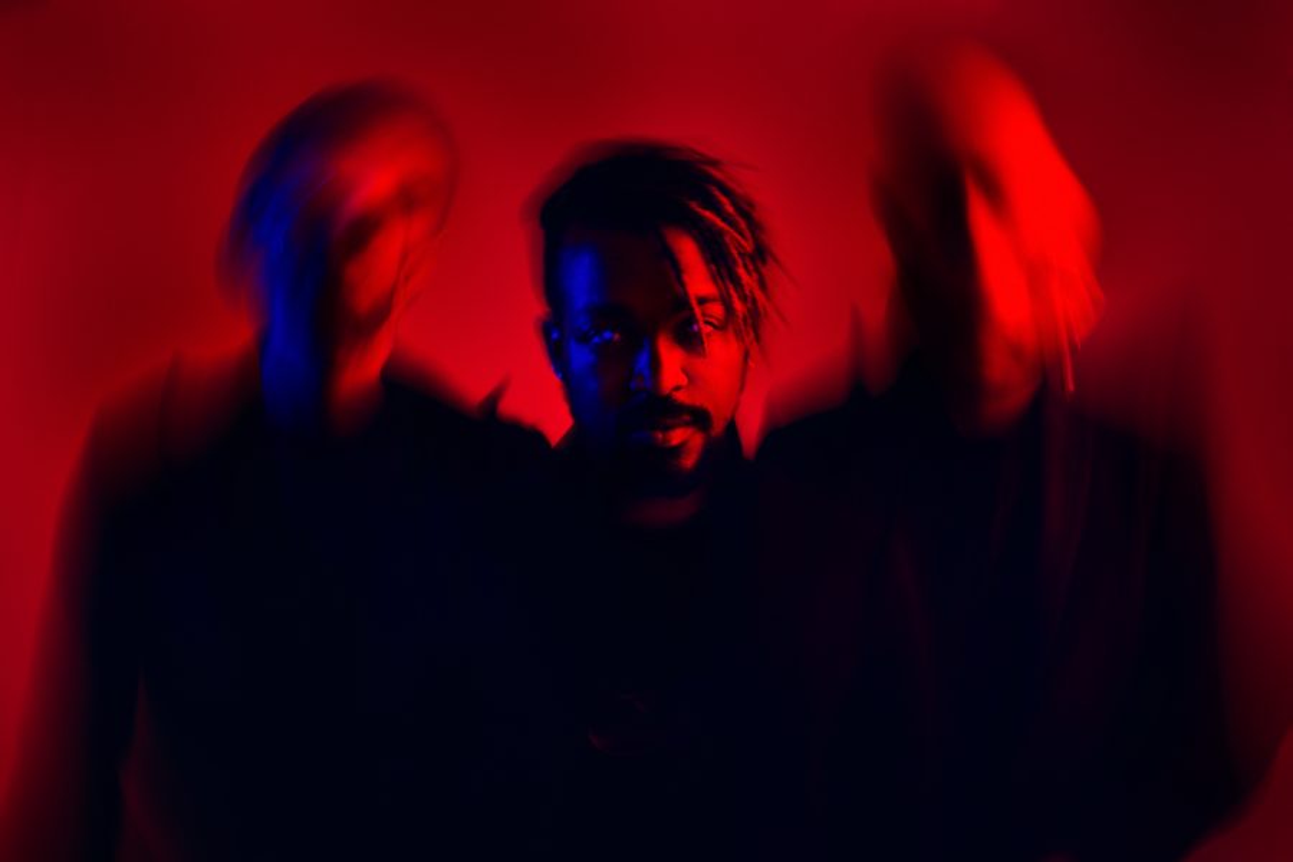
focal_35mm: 50
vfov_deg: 27.0
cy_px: 431
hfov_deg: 39.6
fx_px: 1796
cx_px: 646
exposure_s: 1/15
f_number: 7.1
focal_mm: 50
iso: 50
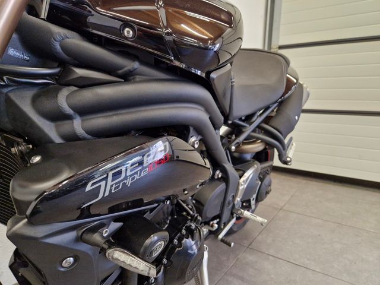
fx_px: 252
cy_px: 142
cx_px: 190
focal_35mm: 23
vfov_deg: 58.9
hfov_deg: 73.9
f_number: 1.8
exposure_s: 1/100
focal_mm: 5.4
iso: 800
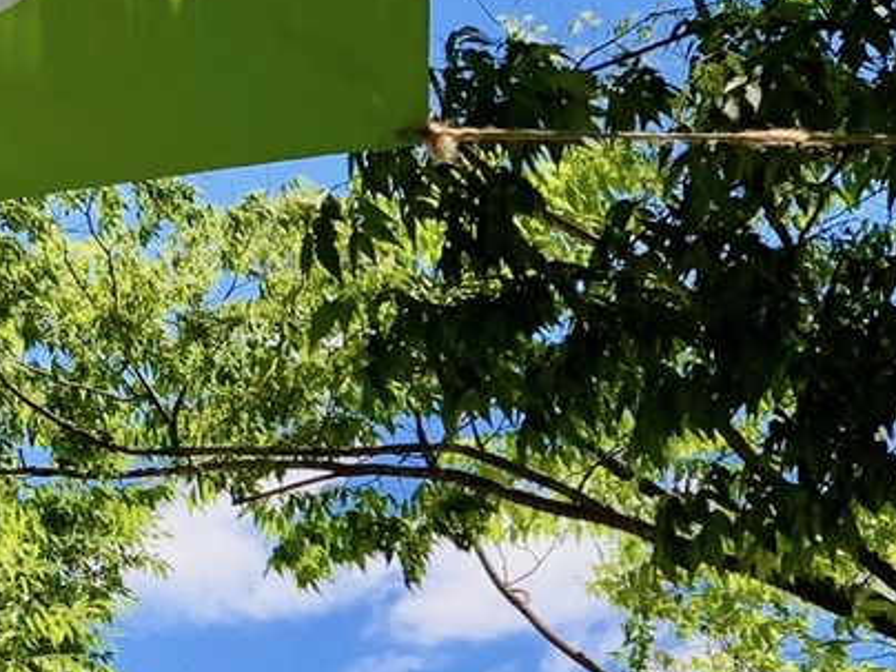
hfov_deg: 9.3
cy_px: 570
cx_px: -444
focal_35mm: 206
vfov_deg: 7.2
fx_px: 5332
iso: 16
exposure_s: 1/397
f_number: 2.4
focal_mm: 6
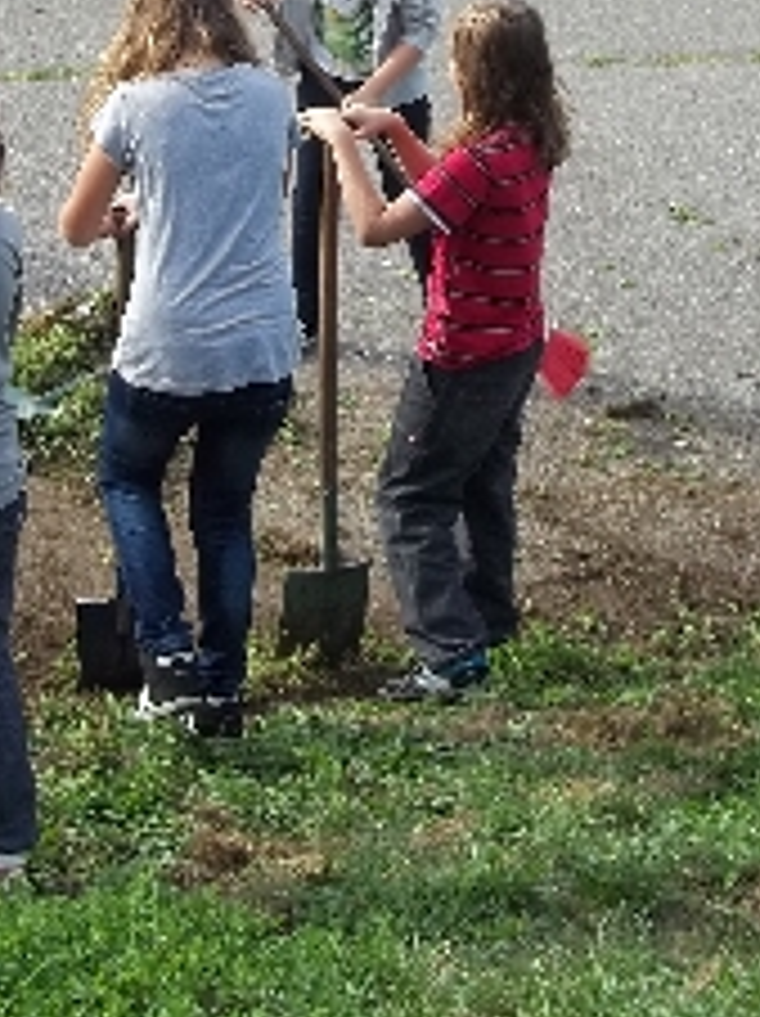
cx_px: 76
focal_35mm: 85
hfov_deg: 17.1
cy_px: 140
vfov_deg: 22.6
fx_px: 2493
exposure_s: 1/500
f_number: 2.9
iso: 64
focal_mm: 5.7
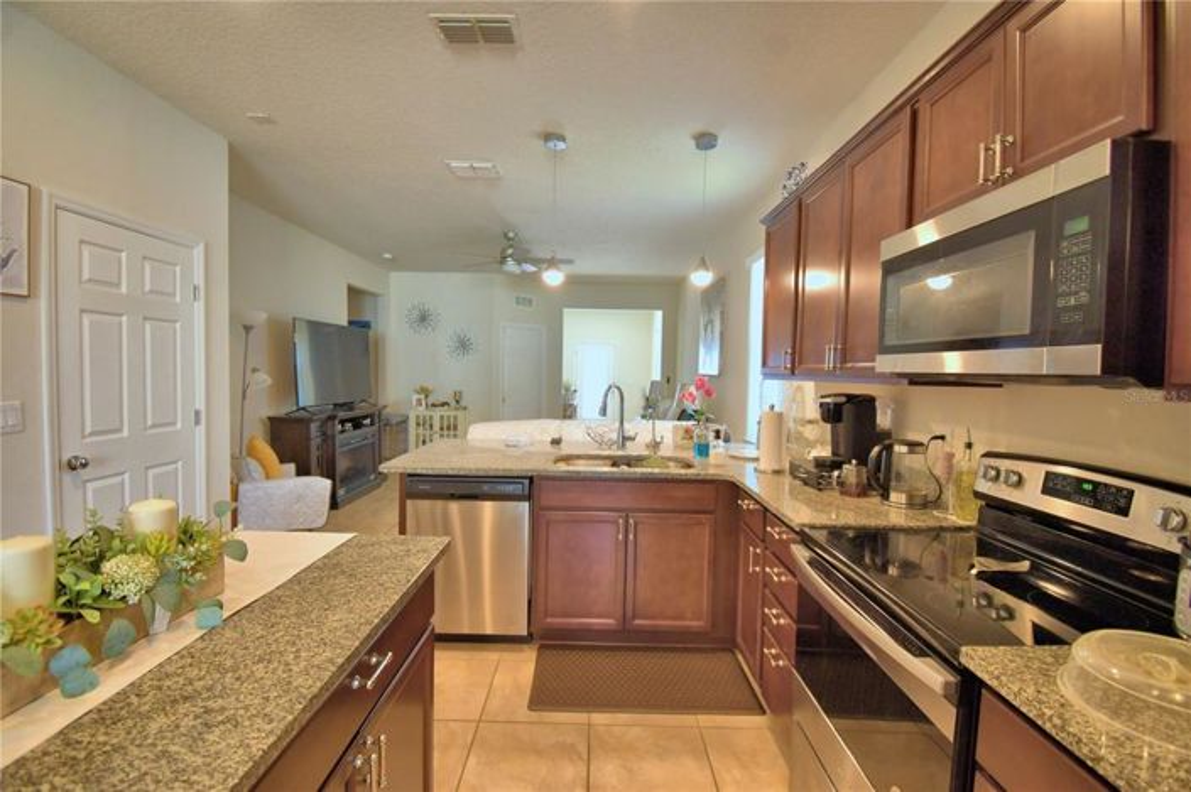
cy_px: 396
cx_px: 596
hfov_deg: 100.4
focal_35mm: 15
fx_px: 496
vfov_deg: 77.2
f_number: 4.5
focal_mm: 10
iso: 560
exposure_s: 1/30
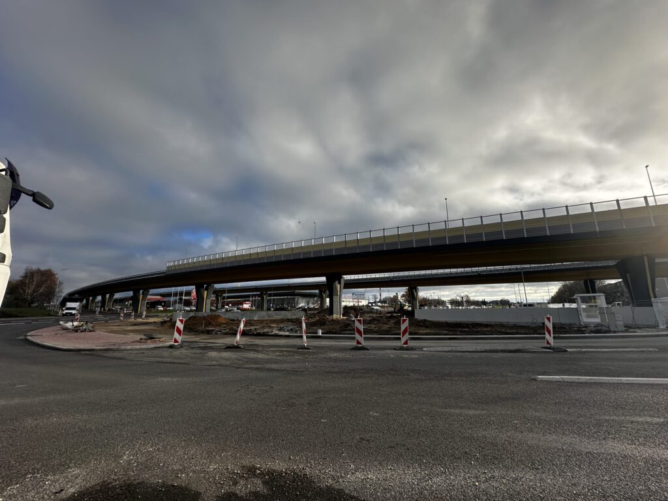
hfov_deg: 102.1
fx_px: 270
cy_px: 250
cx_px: 334
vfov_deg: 85.7
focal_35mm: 14
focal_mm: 2.22
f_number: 2.2
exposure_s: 1/2353
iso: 50
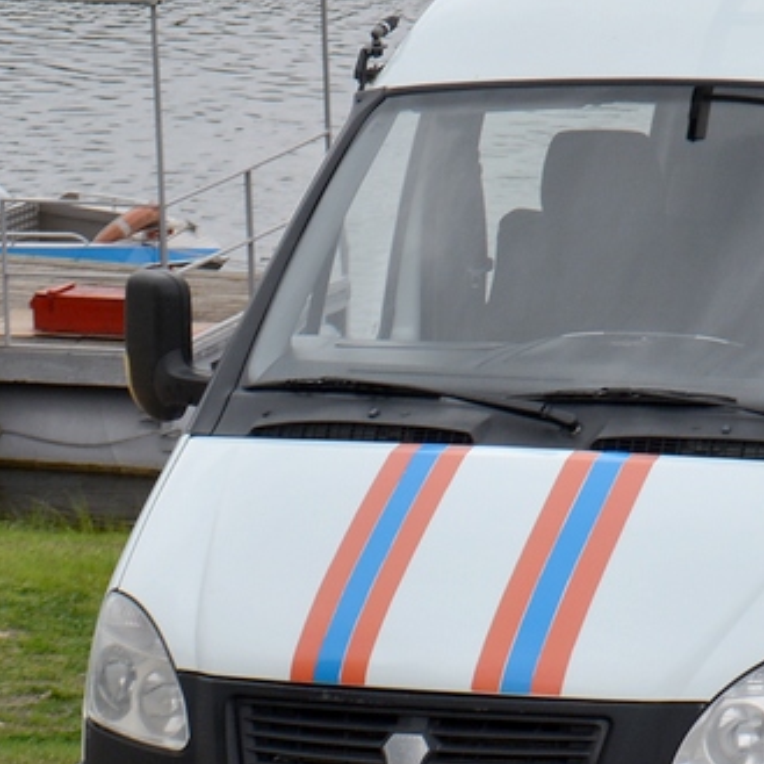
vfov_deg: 7.2
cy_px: 382
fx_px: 6043
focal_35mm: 242
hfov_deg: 7.2
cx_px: 824
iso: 200
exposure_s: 1/200
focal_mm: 52
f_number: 7.1
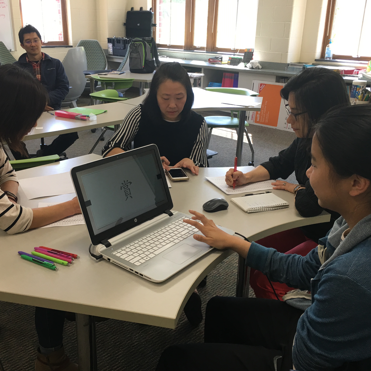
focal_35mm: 35
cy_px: 185
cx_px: 163
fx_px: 424
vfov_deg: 47.2
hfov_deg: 47.1
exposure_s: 1/15
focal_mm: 4.15
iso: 25
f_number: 2.2
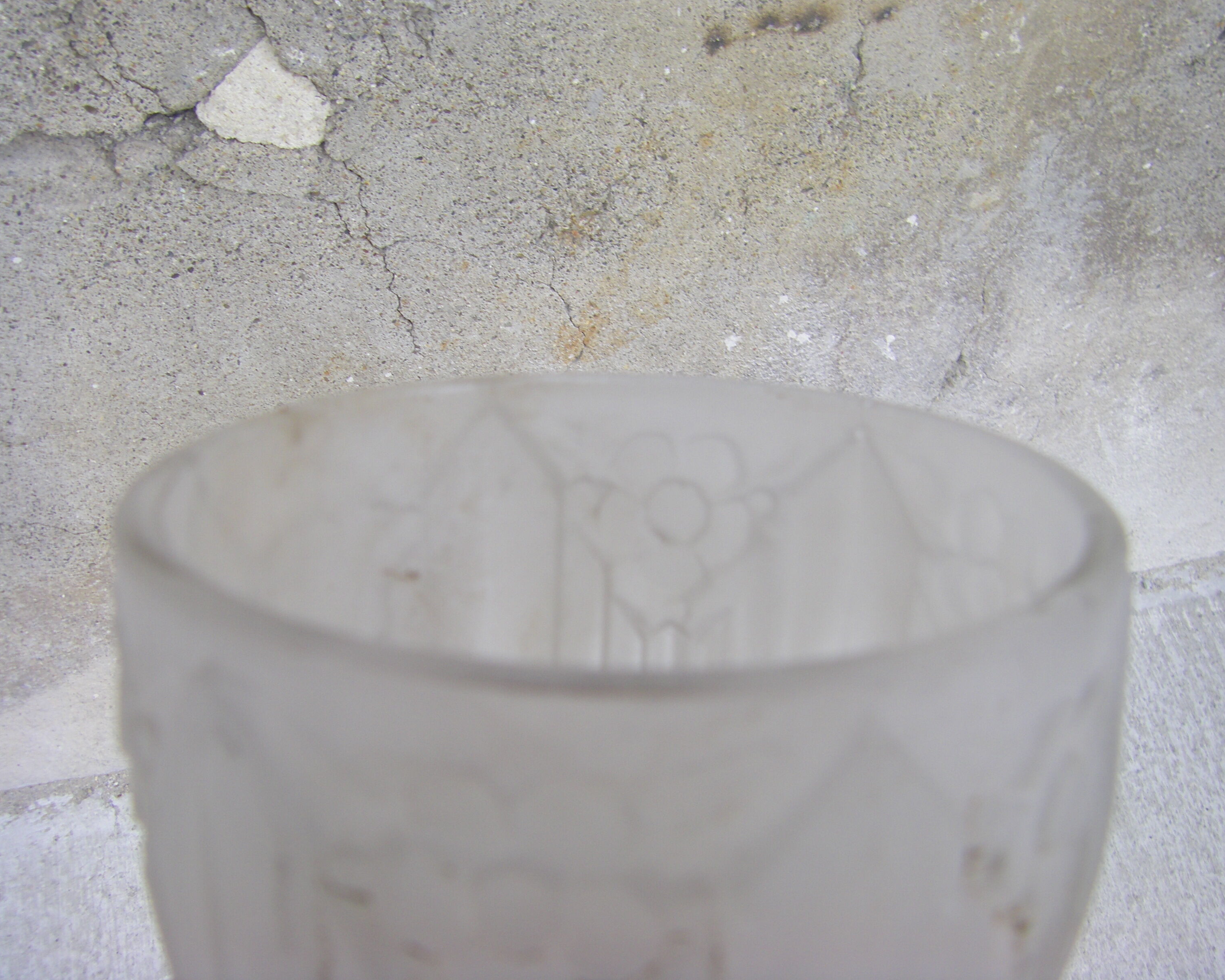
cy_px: 485
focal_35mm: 40
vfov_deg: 37.3
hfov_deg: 45.8
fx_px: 1450
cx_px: 643
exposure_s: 1/50
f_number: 3.5
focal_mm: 6.3
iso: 80
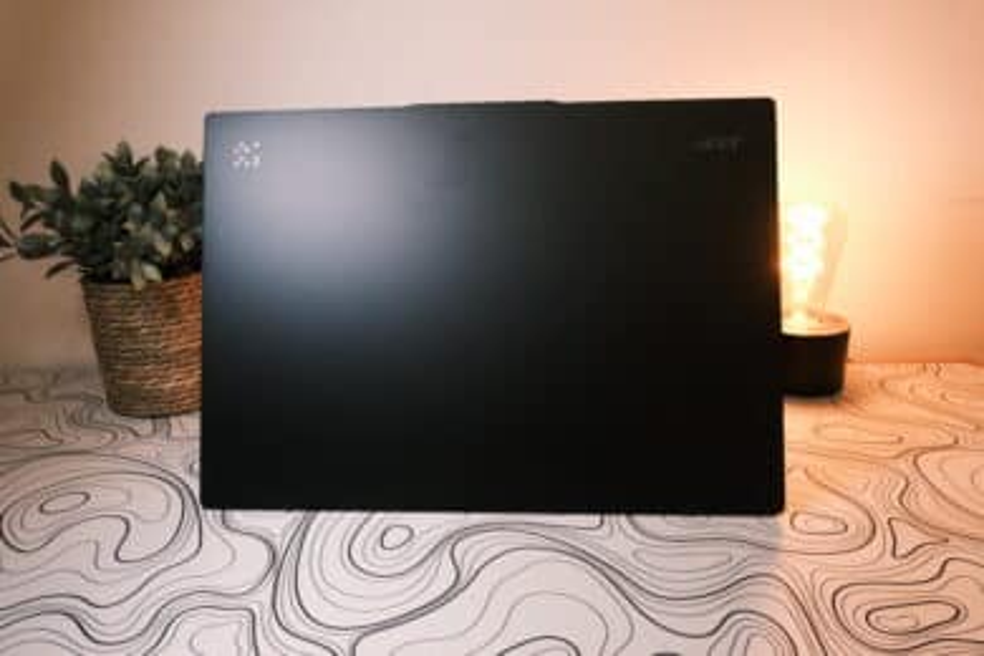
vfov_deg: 49.6
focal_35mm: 26
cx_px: 492
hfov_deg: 69.4
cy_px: 328
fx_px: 711
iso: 2500
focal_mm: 17.5
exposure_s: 1/100
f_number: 8
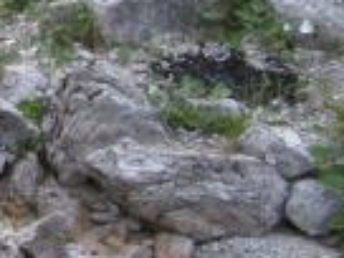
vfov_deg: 8.1
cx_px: -407
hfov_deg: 10.2
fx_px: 1729
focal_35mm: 174
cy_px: -261
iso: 64
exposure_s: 1/95.7
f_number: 2.8
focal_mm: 7.9
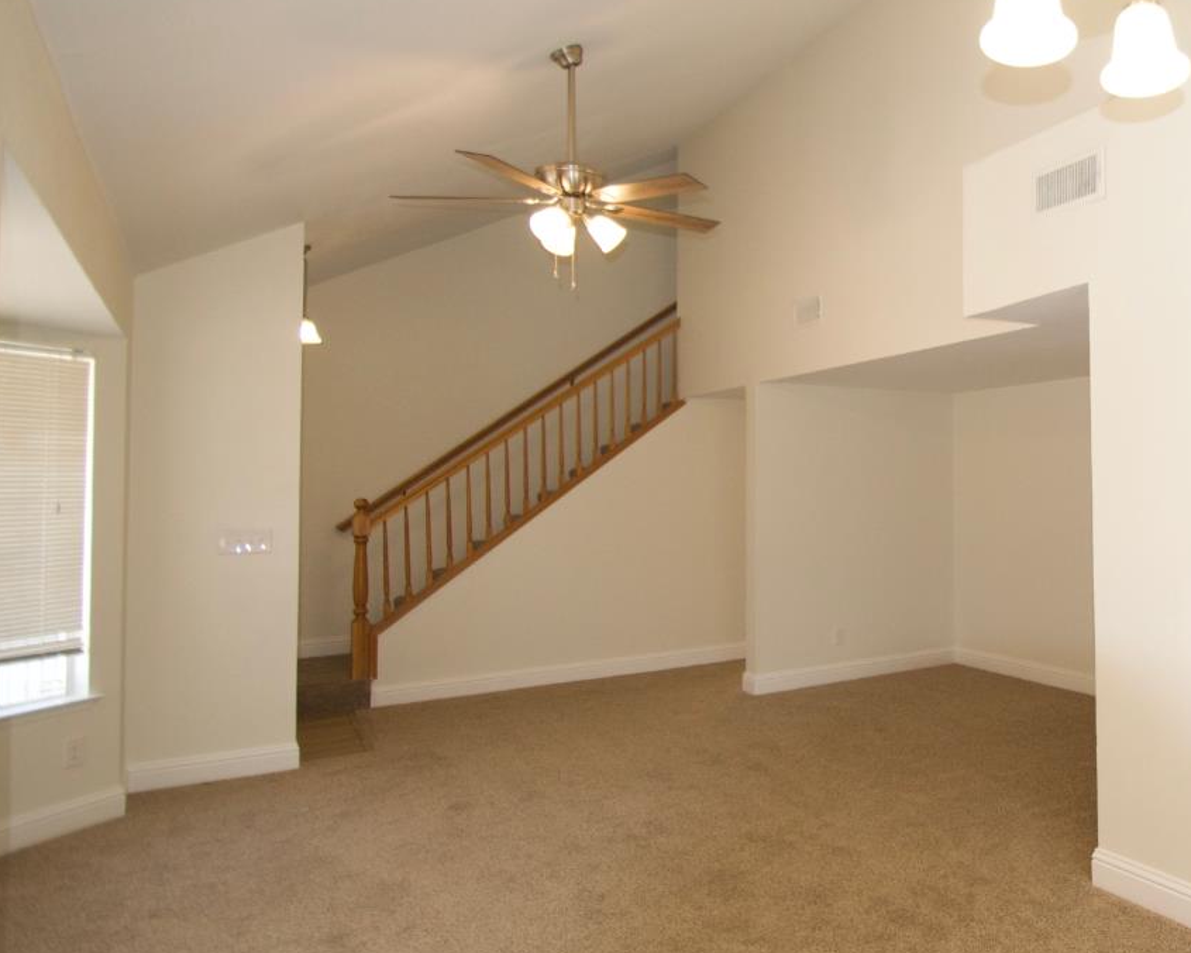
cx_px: 1005
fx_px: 881
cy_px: 437
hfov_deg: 60.7
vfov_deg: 56.7
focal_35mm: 25
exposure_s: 1/80
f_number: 4
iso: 400
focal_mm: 10
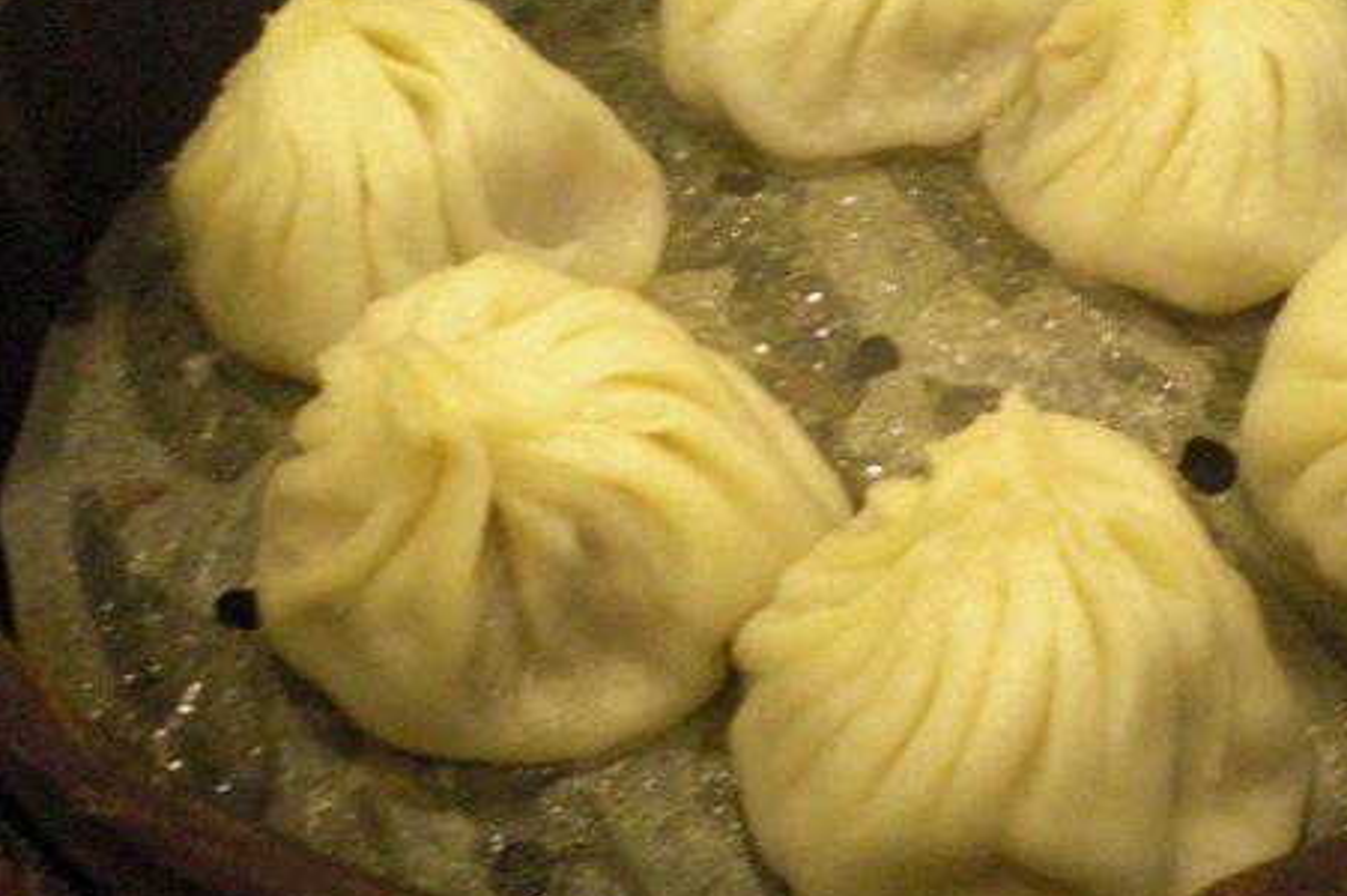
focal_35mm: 57
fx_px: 2131
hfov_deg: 34.7
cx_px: 920
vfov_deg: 23.7
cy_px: 327
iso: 800
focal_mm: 6.3
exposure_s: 1/30
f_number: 3.1
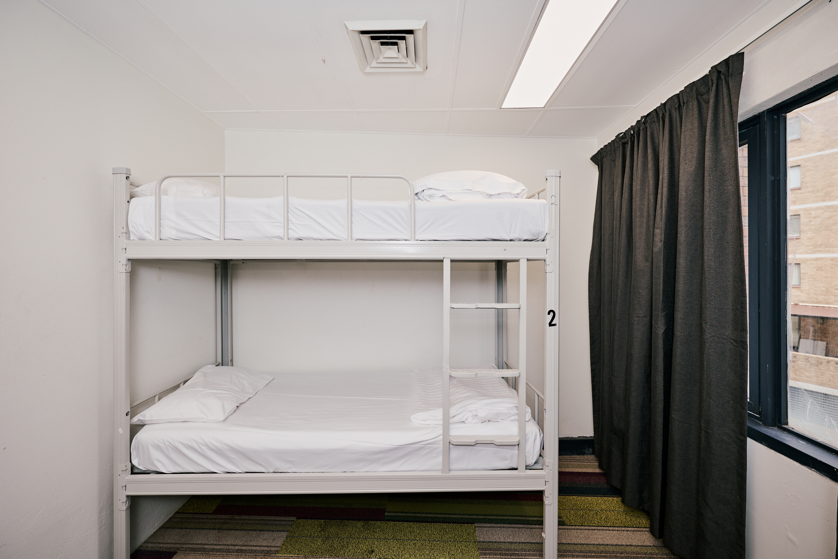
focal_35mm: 14
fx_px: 326
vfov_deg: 81.2
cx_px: 419
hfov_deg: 104.3
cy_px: 280
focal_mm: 14
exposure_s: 1/160
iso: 400
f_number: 4
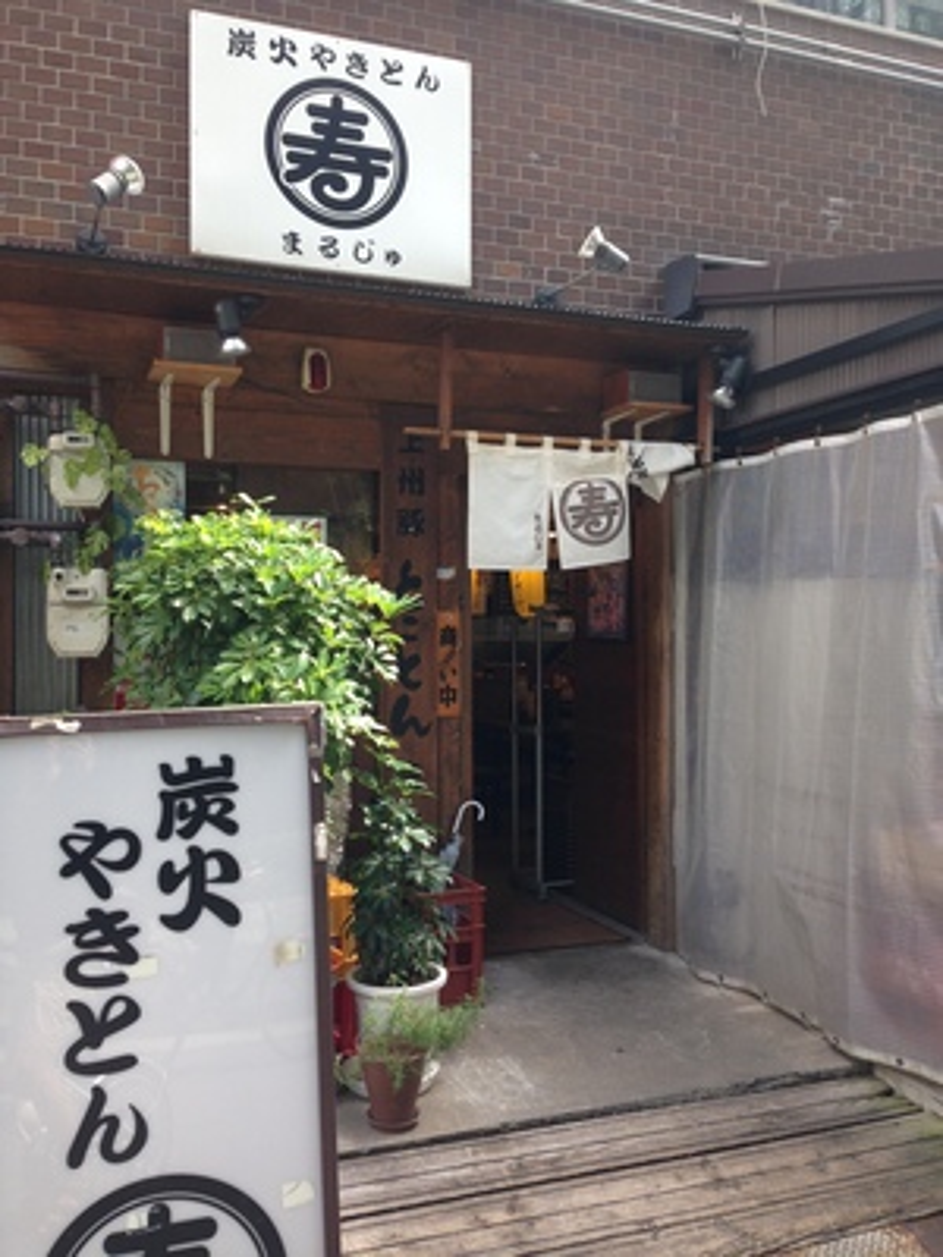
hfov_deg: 42.9
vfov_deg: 55.4
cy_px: 628
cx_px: 472
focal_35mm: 33
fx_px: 1199
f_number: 2.4
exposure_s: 1/145
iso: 50
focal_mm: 4.12
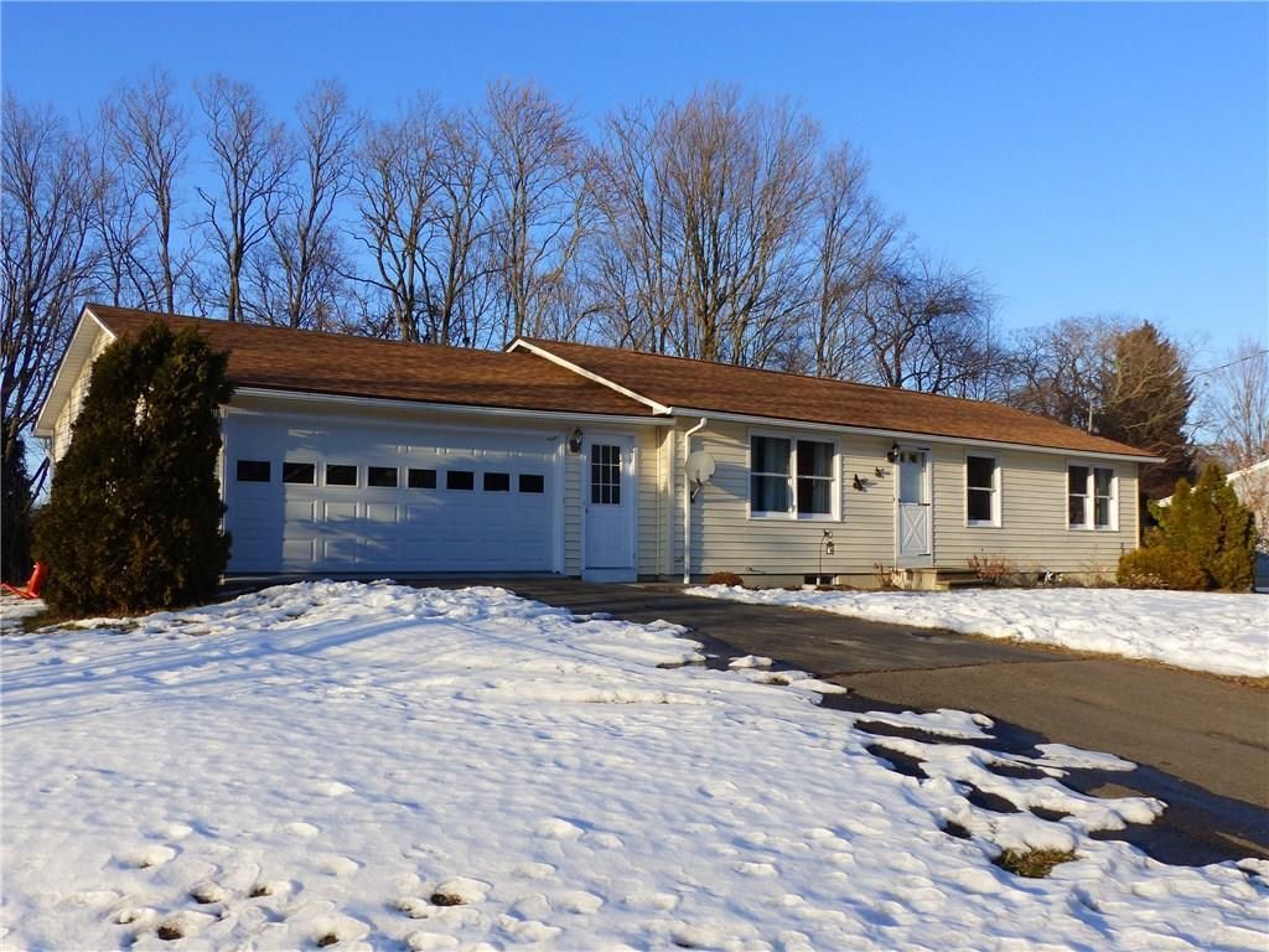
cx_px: 634
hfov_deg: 56.8
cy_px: 476
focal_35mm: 32
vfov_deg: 44.2
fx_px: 1173
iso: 100
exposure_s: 1/500
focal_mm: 5.7
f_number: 4
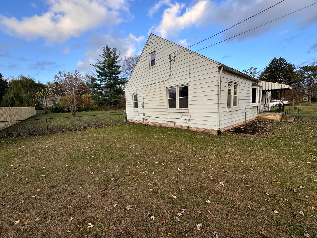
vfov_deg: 85.7
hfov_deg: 102.1
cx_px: 158
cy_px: 119
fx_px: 128
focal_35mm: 14
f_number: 2.2
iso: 40
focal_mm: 2.22
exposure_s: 1/435
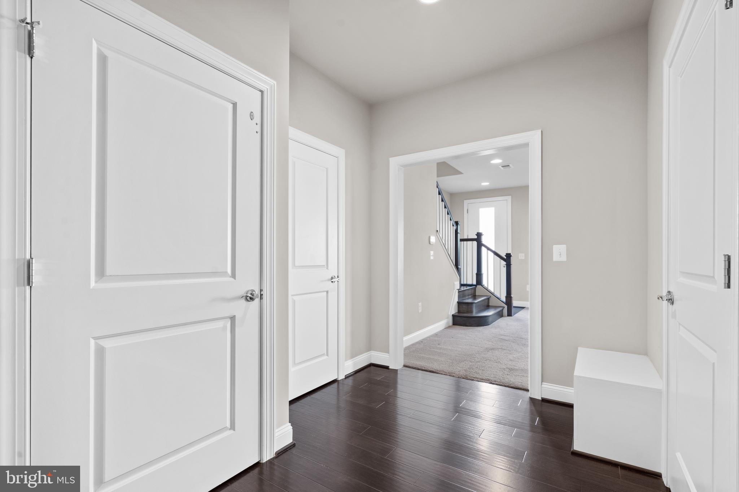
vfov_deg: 73.7
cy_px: 246
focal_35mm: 16
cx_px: 370
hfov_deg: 96.7
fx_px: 328
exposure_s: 1/2
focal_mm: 16
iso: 320
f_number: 8
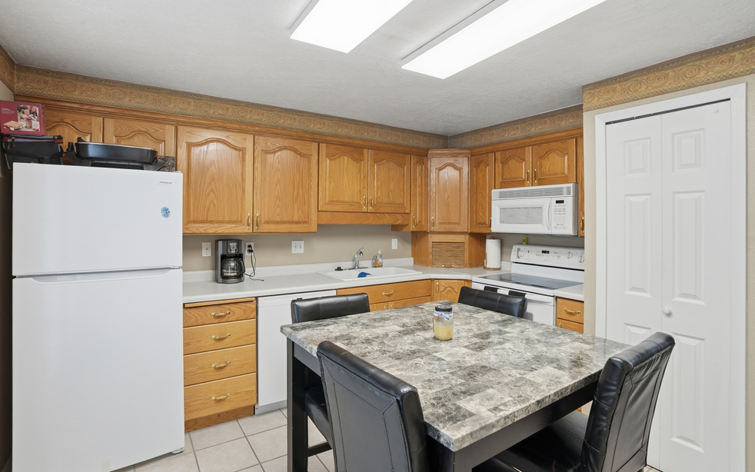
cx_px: 370
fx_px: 350
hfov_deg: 94.3
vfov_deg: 68.0
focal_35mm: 17
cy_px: 226
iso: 250
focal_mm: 16
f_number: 9
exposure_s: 1/160
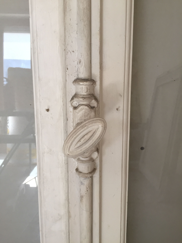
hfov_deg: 48.2
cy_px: 122
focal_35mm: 29
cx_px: 91
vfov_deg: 61.7
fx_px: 203
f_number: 2.2
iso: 40
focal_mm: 4.15
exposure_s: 1/33
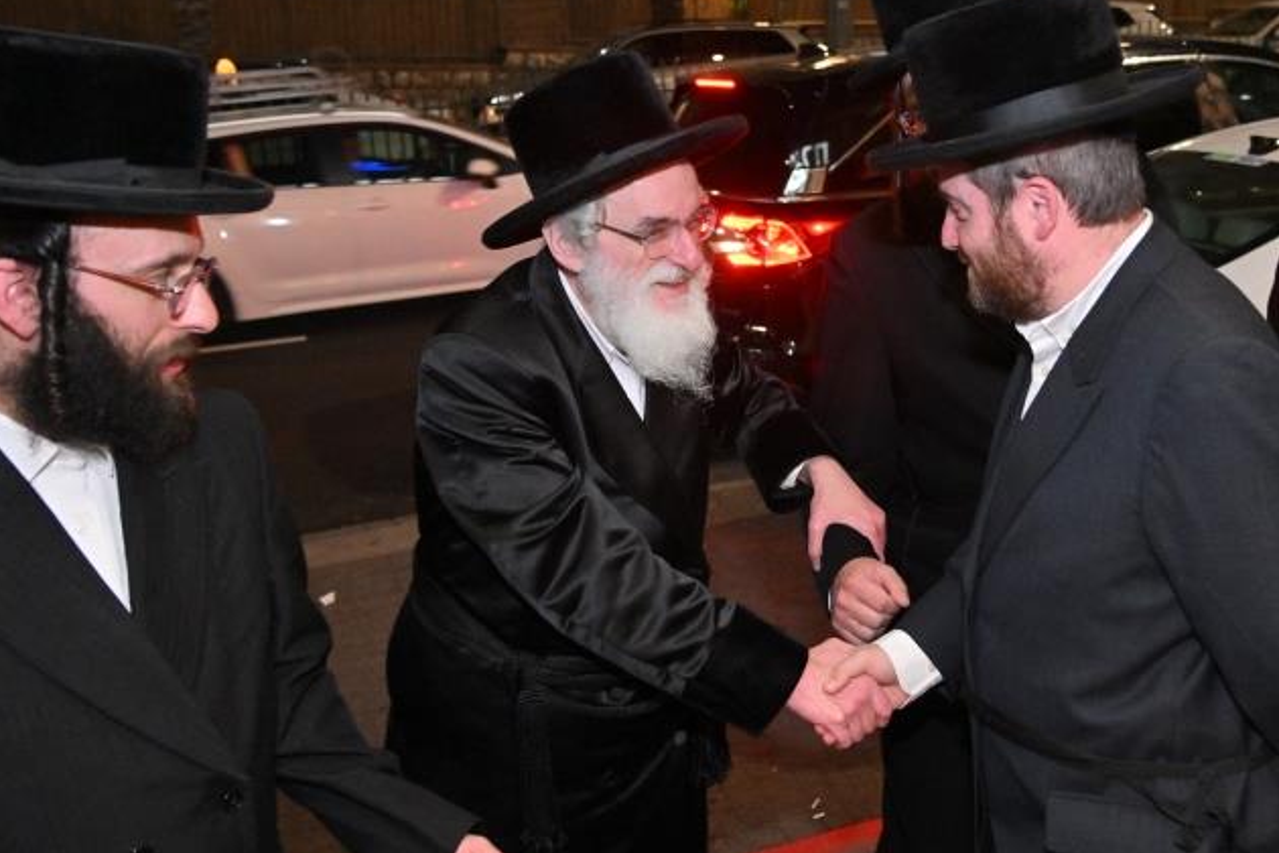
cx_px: 796
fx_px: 1385
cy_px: 312
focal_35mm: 39
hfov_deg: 49.1
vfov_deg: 34.0
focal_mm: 24
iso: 1600
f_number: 4
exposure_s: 1/125
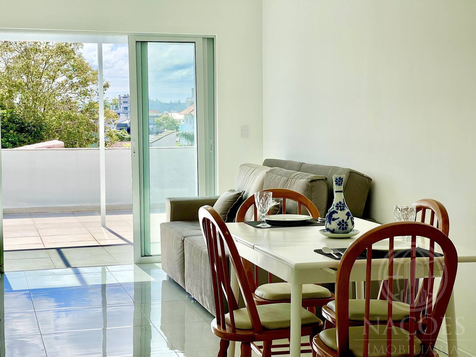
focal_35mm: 64
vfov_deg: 22.9
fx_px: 880
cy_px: 178
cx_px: 238
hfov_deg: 30.3
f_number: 2.2
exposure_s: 1/661
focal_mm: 7.5
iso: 20
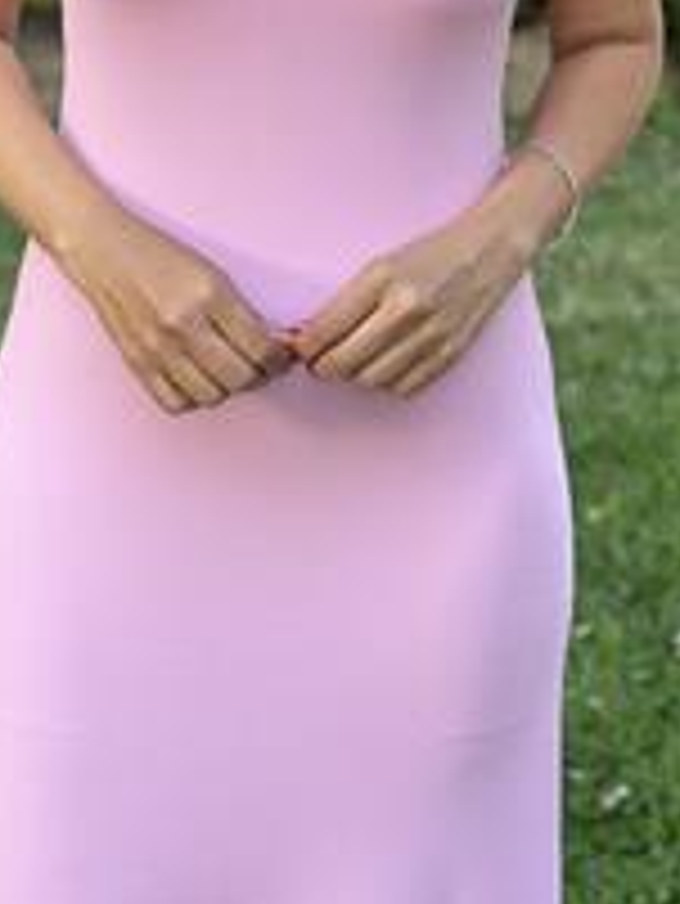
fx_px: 3166
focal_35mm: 121
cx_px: 329
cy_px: -94
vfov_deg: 15.8
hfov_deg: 12.3
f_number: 1.78
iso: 80
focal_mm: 6.86
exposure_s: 1/237
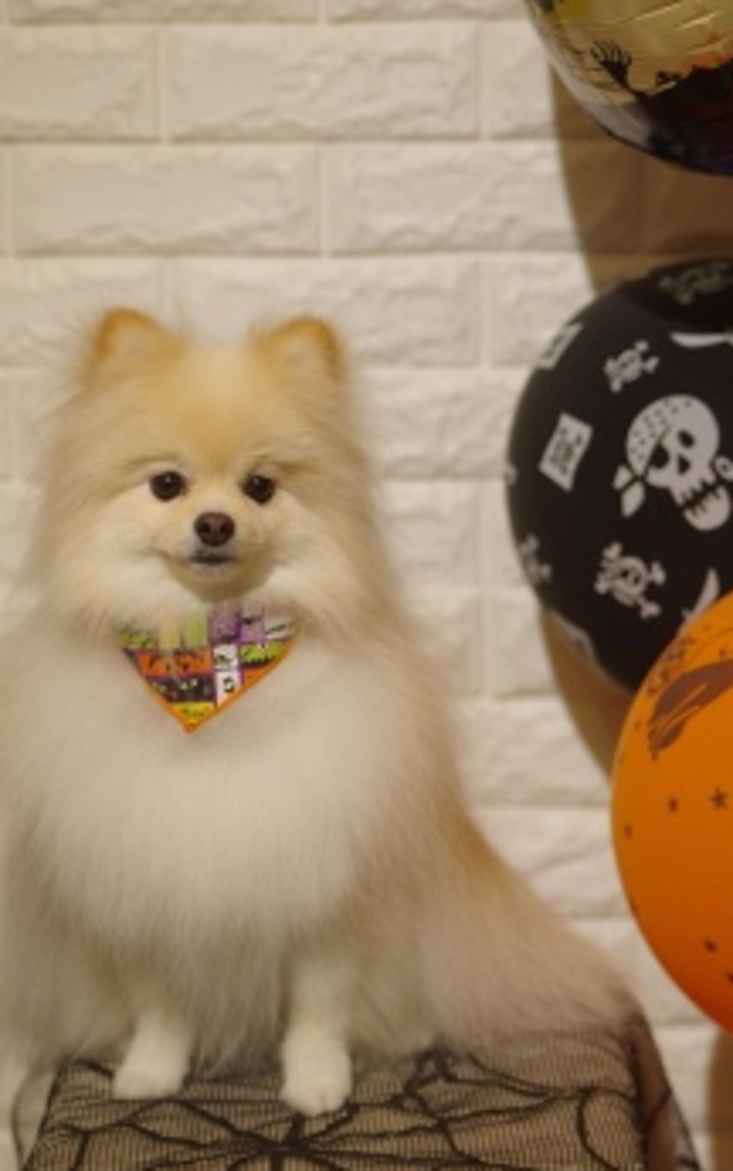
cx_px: 383
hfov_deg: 11.8
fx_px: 3543
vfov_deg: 18.8
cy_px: 608
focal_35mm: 111
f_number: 2.8
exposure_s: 1/160
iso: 320
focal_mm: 63
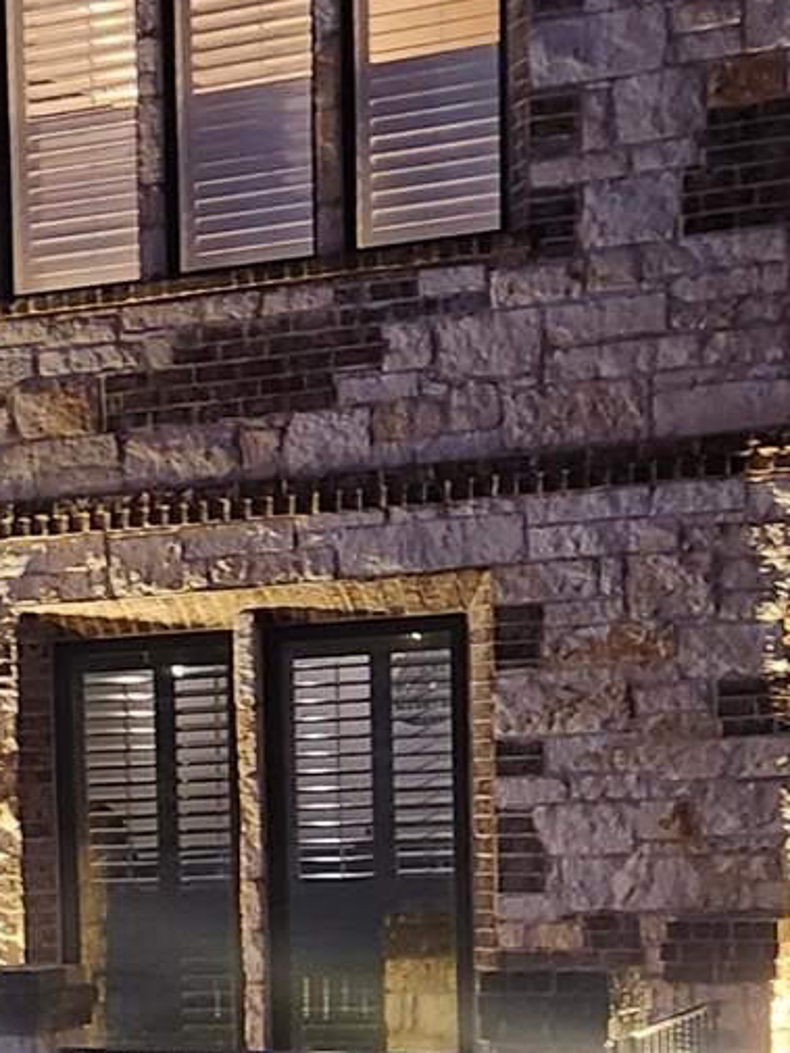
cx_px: -294
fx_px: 3194
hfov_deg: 13.5
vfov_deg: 18.3
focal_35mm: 105
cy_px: 1013
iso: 500
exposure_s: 1/24
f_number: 1.8
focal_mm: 5.4
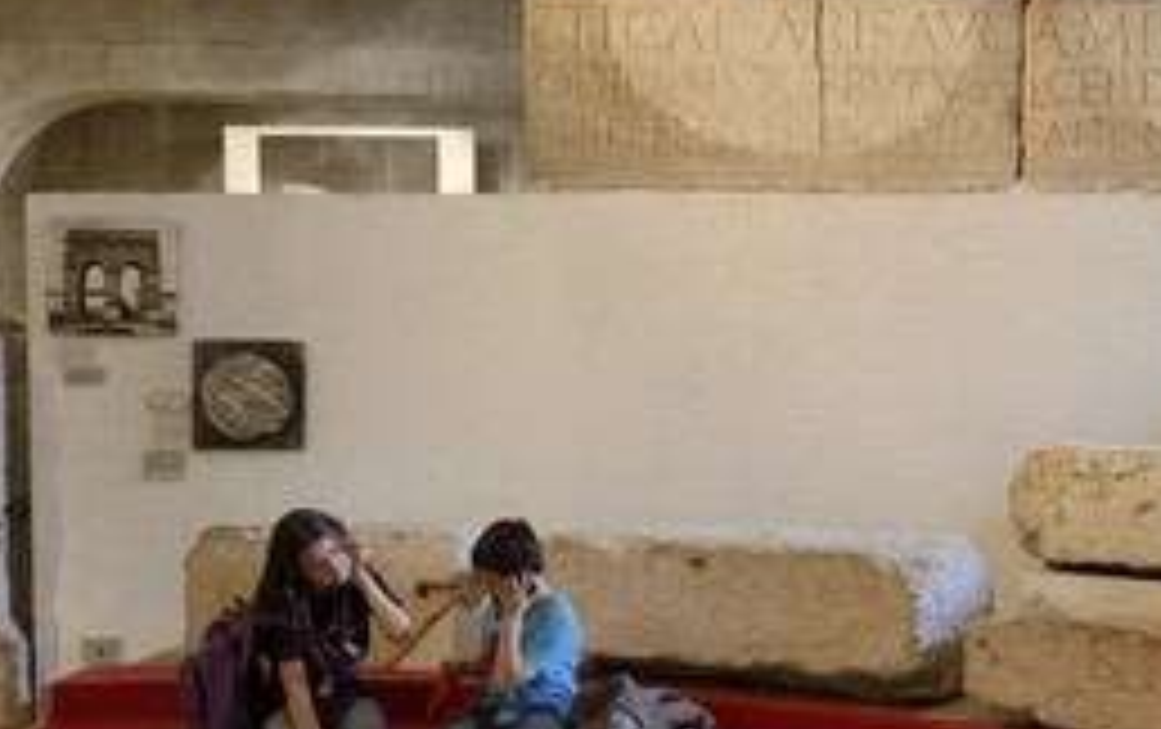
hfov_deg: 37.2
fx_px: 1679
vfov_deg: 24.5
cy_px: 428
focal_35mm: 53
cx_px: 868
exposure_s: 1/40
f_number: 4
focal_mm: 32
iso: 1600
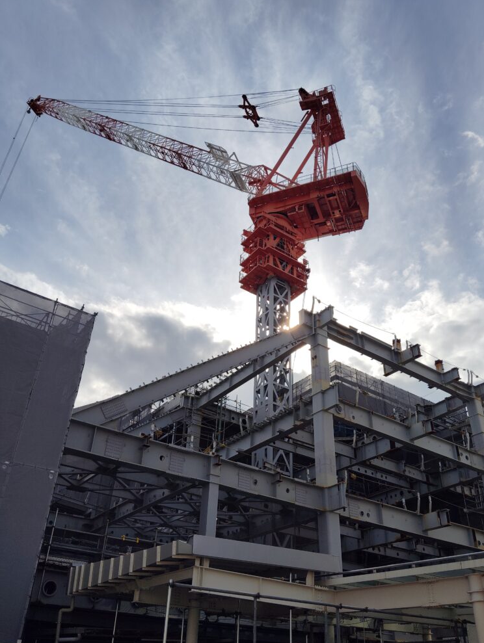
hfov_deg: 48.3
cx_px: 250
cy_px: 327
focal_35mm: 29
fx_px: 540
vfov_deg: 61.6
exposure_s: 1/2281
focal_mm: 4.22
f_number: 1.8
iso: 51
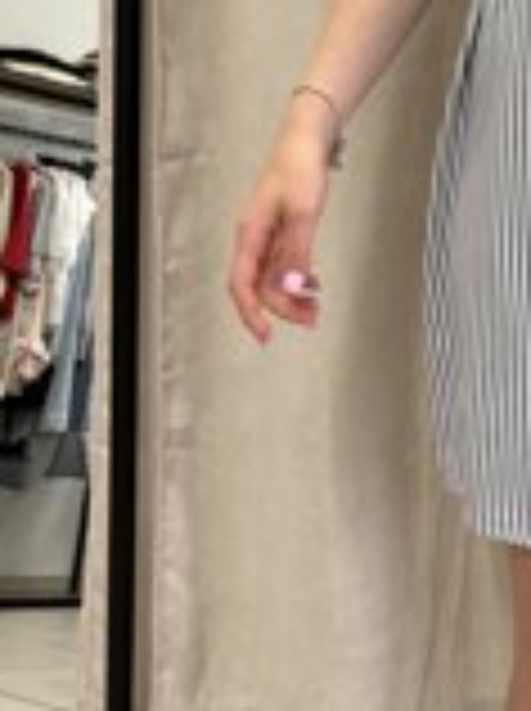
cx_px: 644
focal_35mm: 66
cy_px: 108
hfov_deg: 20.7
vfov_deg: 28.6
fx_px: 1354
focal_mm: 5.96
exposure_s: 1/100
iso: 100
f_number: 1.6
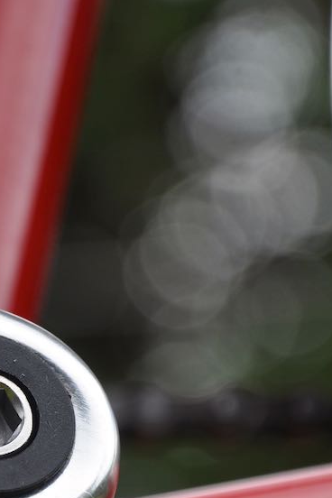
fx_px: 5051
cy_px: 431
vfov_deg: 5.6
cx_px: -45
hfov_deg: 3.8
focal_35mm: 365
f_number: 7.1
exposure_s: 1/200
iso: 200
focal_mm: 105
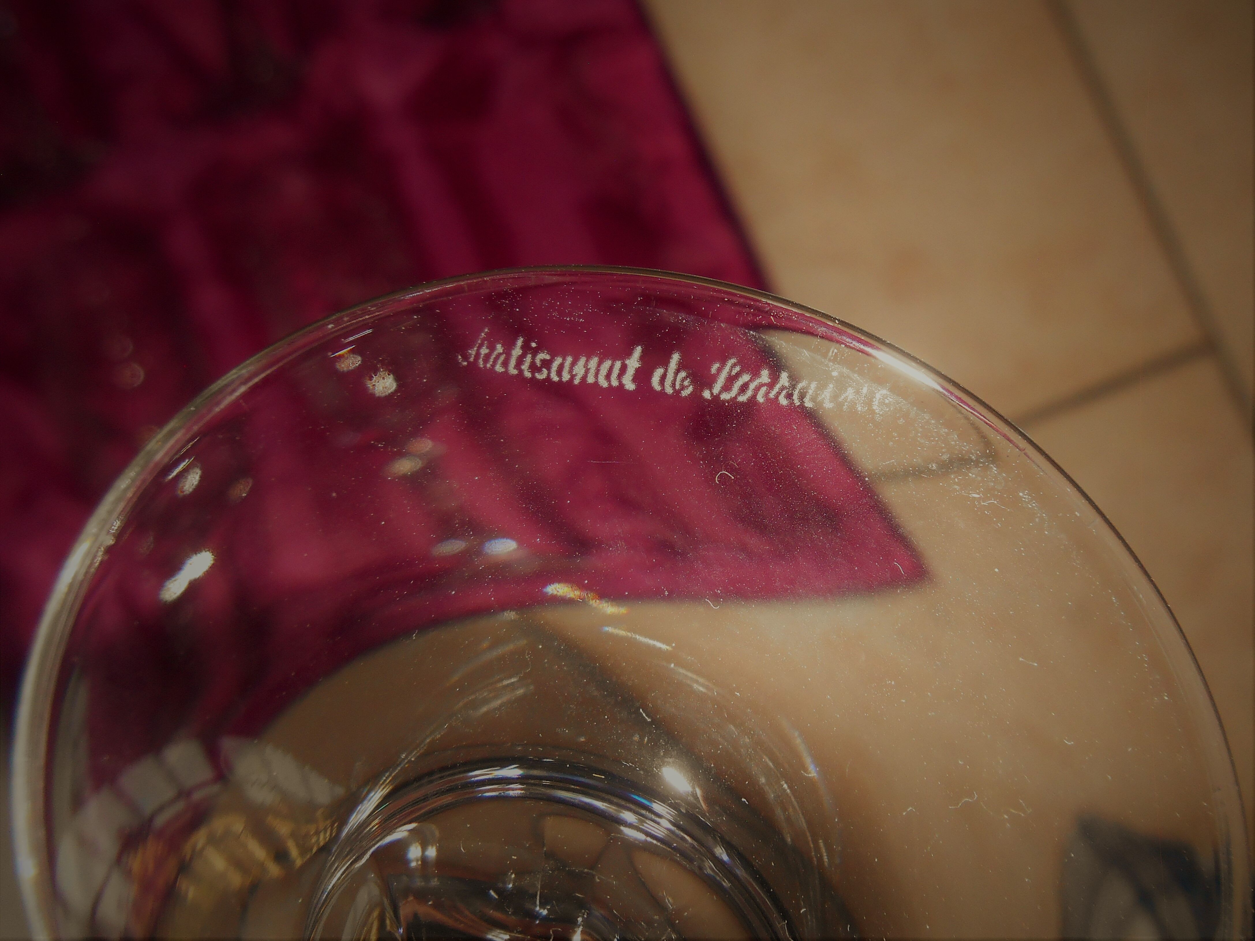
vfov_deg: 53.1
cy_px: 470
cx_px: 628
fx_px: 943
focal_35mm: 26
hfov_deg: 67.3
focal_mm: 4.7
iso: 200
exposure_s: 1/25
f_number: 11
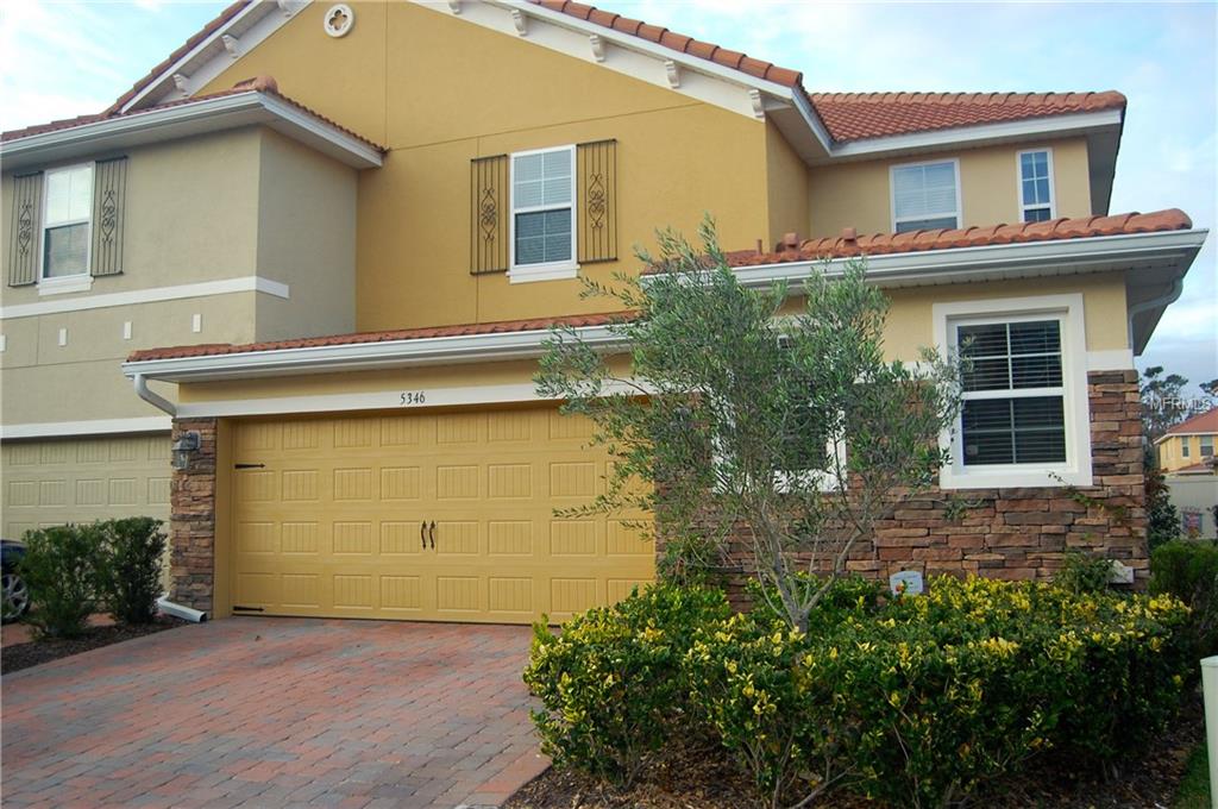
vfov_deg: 39.9
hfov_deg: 57.3
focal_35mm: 33
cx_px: 609
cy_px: 404
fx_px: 1115
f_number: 3.8
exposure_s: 1/500
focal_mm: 22
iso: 450
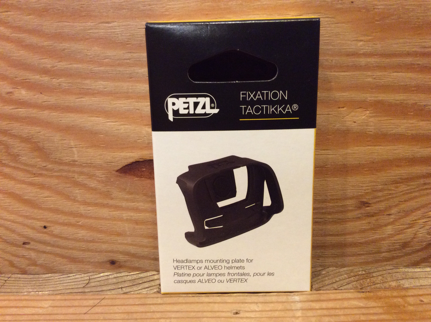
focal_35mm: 32
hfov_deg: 56.9
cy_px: 161
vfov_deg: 44.1
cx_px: 216
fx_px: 398
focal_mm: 3.3
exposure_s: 1/24
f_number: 2.4
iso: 200
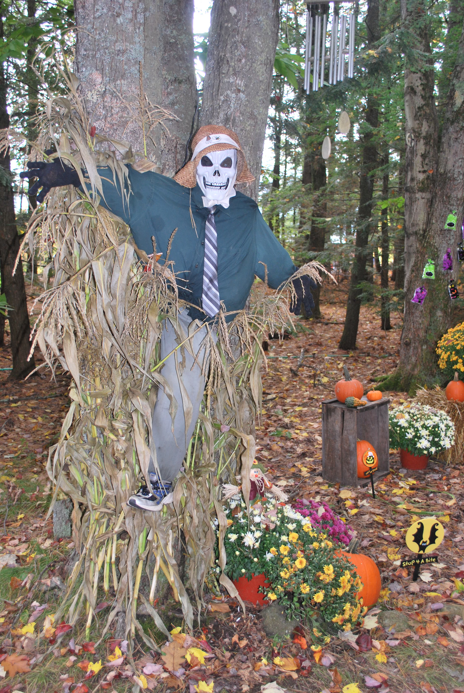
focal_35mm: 36
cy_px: 346
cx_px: 232
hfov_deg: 37.0
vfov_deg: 53.1
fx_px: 694
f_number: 4.2
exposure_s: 1/60
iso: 200
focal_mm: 24
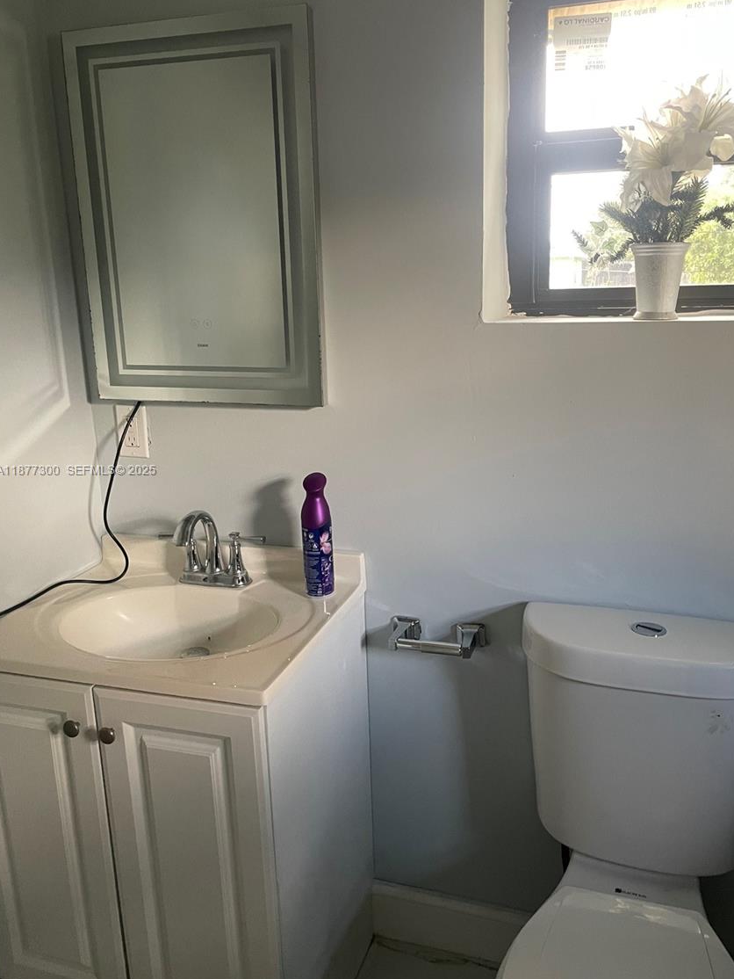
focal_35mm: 28
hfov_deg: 49.7
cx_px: 388
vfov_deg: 63.4
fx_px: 791
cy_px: 471
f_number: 1.6
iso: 250
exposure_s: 1/60
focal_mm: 4.2
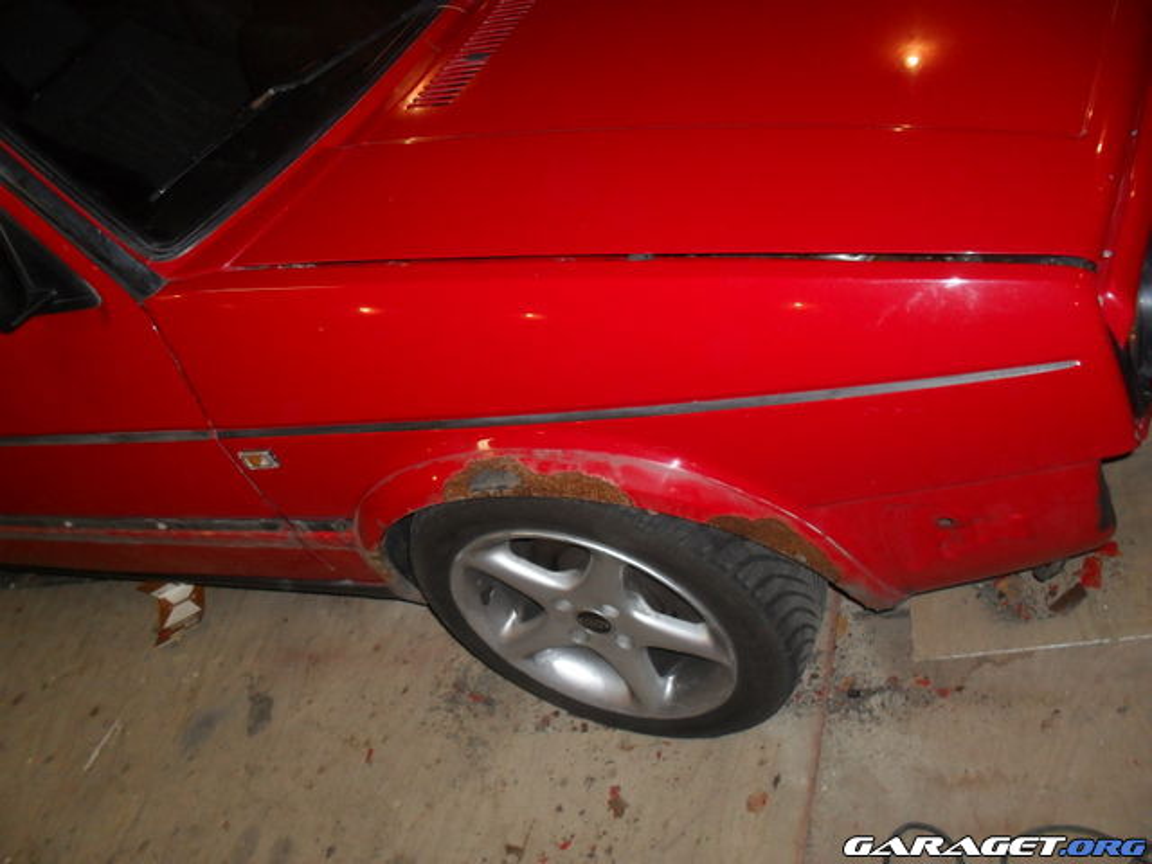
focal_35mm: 35
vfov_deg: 40.7
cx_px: 576
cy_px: 432
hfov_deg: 52.6
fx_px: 1165
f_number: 3.2
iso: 200
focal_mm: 6.3
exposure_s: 1/45
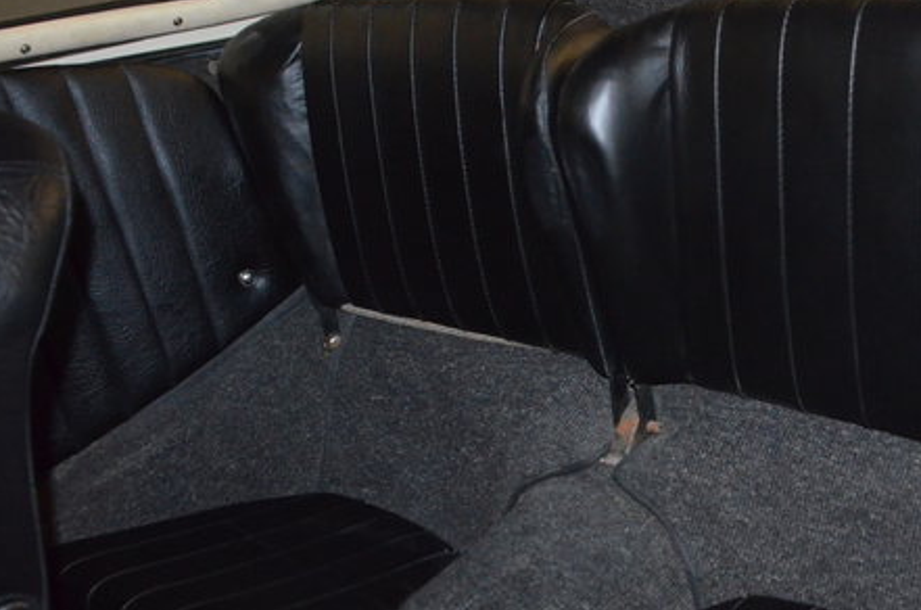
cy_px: 339
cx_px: 658
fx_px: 1200
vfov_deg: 28.5
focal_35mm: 47
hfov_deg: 41.1
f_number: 3.5
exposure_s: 1/60
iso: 3200
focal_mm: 18
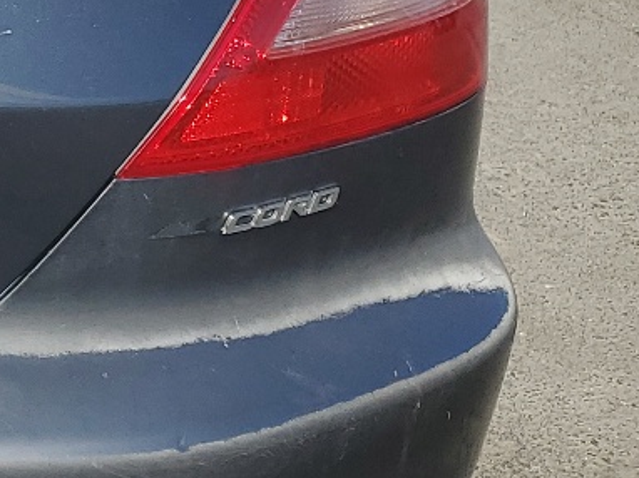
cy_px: 0
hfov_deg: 15.7
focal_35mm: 109
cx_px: -483
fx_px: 2011
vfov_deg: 13.4
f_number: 1.5
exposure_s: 1/3333
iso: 50
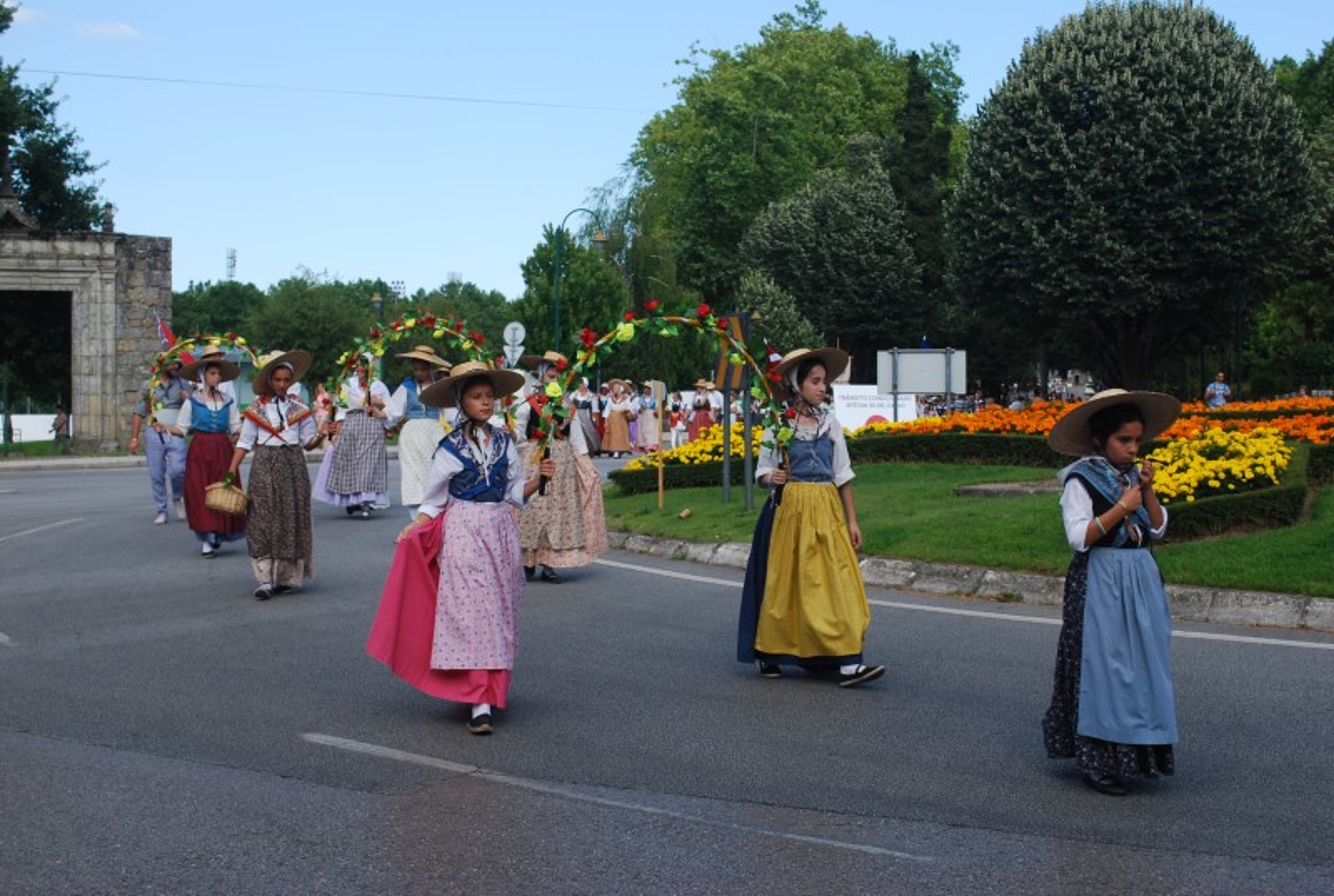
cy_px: 448
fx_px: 1782
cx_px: 667
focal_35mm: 48
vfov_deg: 28.2
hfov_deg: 41.0
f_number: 6.3
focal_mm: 32
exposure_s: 1/160
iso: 100
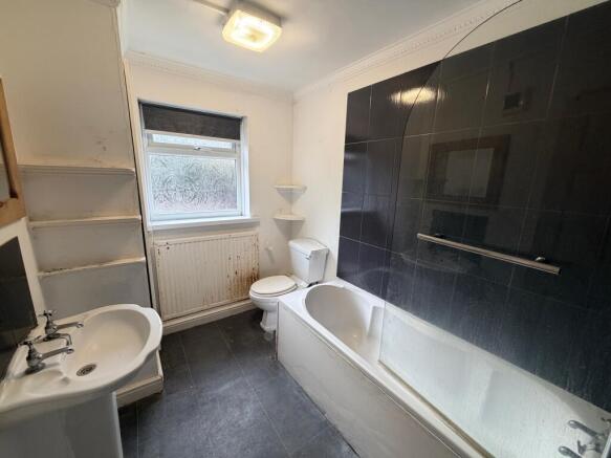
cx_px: 306
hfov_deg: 102.1
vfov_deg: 85.7
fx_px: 247
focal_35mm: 14
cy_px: 229
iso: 250
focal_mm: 2.22
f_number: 2.2
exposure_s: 1/121
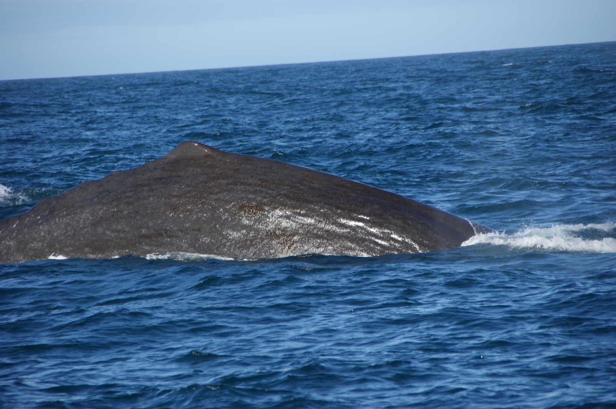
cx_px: 308
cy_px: 204
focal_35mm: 270
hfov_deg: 7.6
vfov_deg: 5.1
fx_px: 4616
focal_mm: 180
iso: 125
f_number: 6.3
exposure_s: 1/500
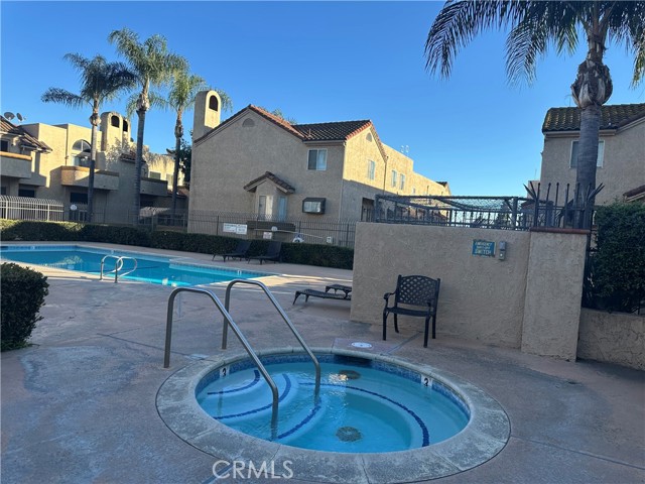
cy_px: 242
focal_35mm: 24
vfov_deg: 56.8
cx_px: 322
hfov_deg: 71.6
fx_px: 447
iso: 80
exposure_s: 1/1613
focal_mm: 6.86
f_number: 1.78
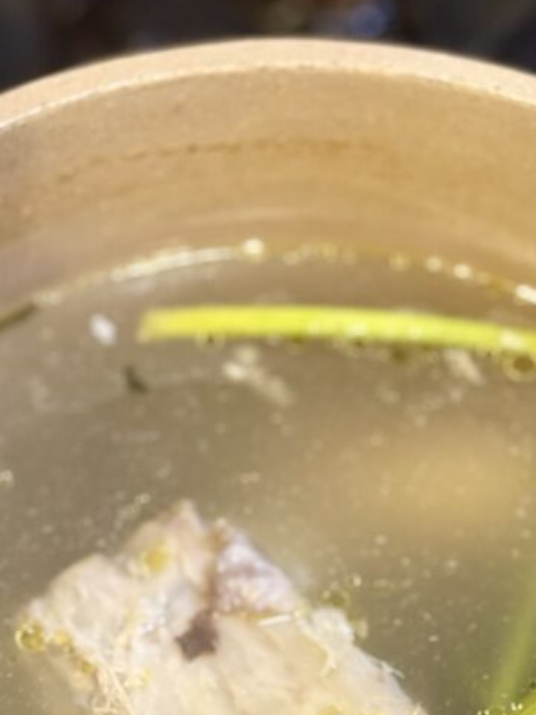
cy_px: 737
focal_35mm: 110
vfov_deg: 17.4
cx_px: 226
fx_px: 2271
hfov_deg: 13.5
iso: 125
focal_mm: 5.96
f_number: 1.6
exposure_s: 1/50
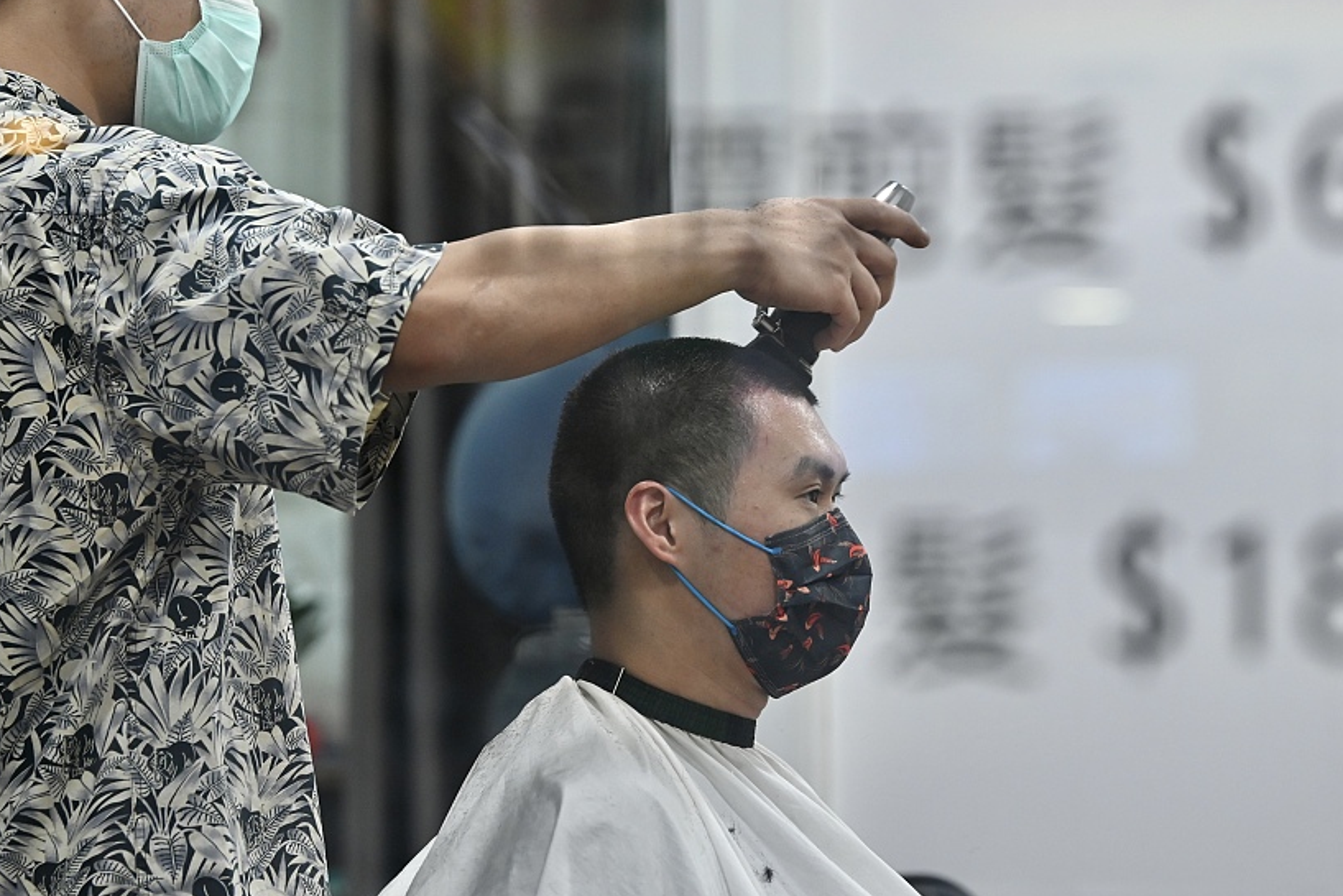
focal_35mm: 169
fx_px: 6305
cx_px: 715
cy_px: 440
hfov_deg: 12.2
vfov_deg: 8.1
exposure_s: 1/320
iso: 2500
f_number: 4
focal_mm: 135
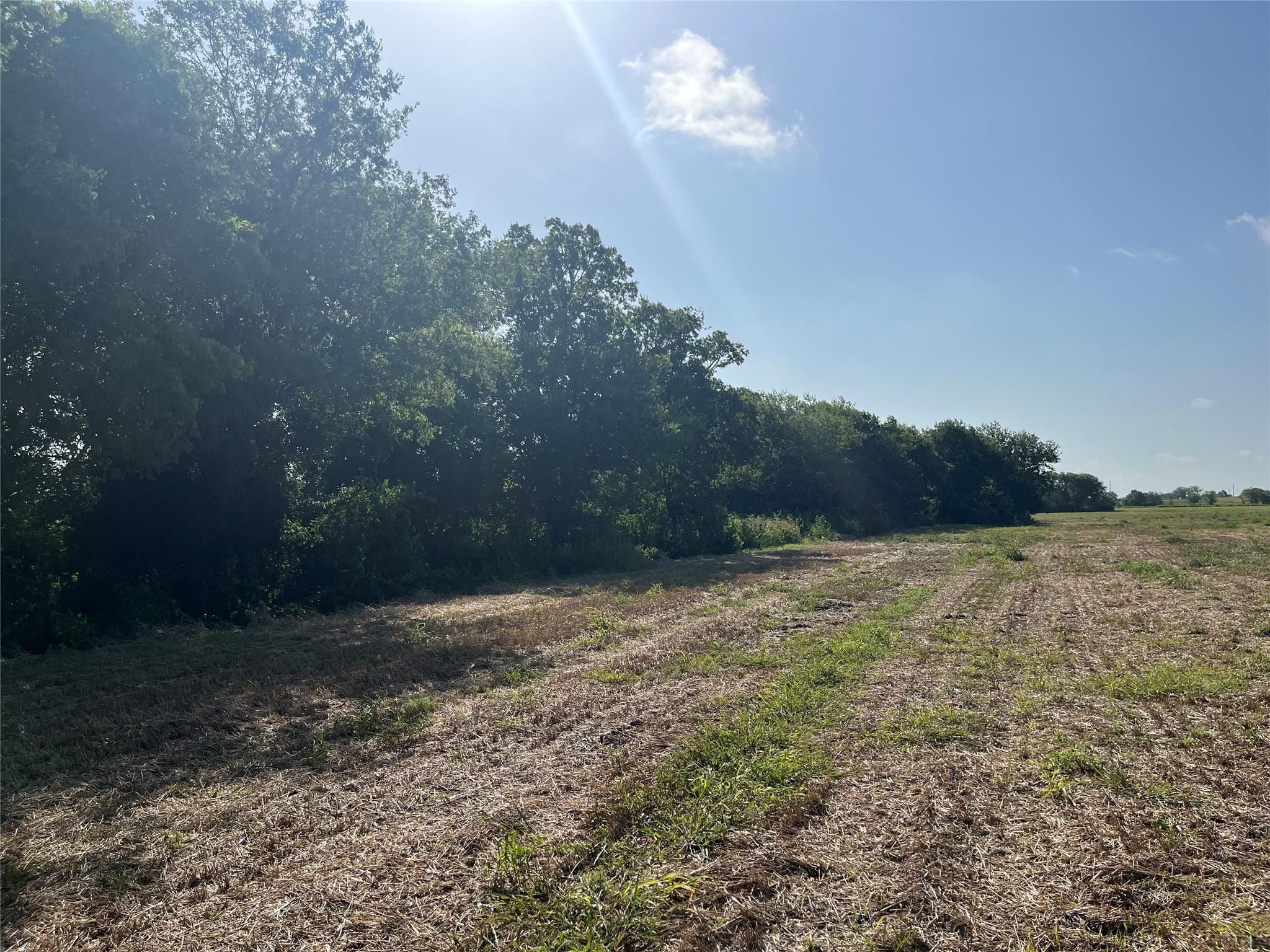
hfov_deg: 67.3
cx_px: 635
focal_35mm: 26
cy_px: 476
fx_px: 954
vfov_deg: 53.1
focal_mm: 5.1
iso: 50
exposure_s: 1/8403
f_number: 1.6
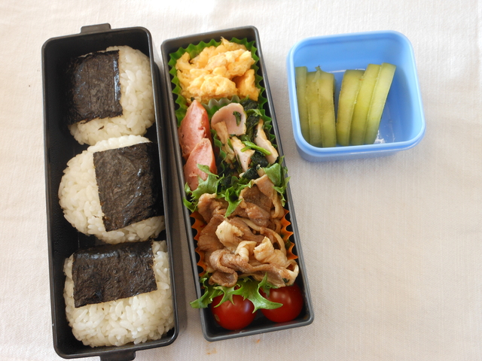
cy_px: 180
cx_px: 241
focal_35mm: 33
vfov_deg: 42.9
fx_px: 459
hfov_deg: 55.4
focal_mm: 5.9
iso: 100
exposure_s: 1/30
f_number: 4
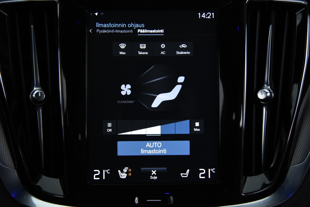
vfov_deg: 28.1
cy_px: 104
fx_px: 413
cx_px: 155
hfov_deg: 41.1
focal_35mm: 48
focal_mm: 48
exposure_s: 1/50
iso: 4000
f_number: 4
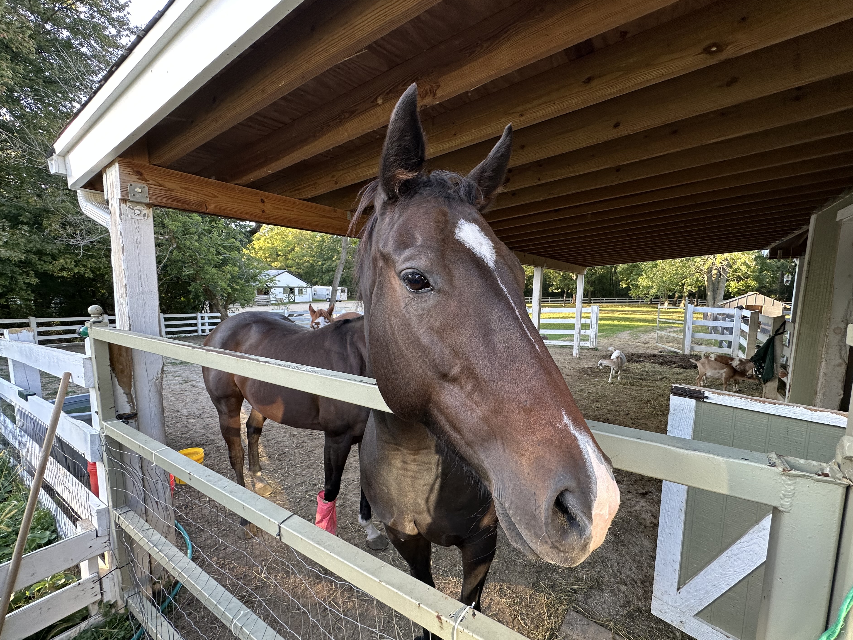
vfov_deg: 81.7
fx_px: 370
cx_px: 453
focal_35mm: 15
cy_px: 330
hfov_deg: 98.0
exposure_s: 1/99
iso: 100
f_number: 2.2
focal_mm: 2.22
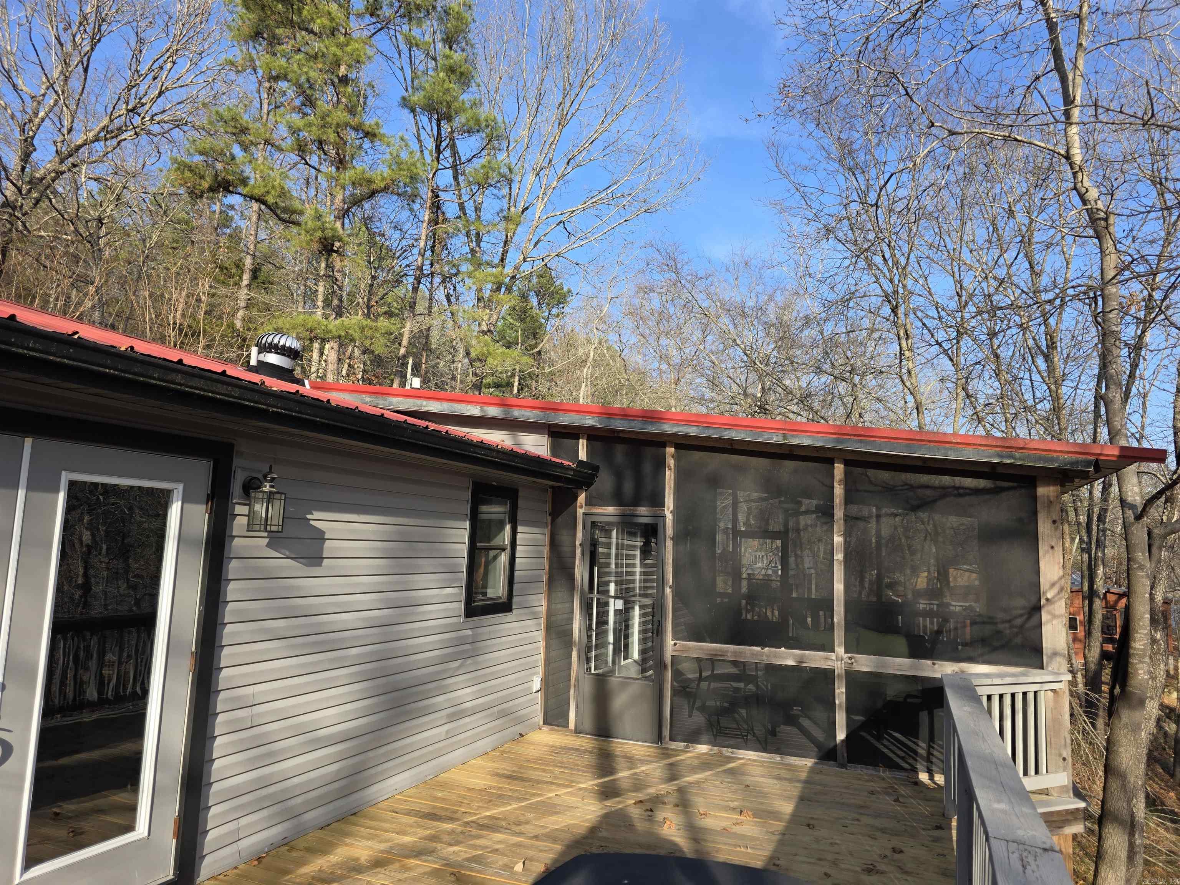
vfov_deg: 58.9
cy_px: 442
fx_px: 784
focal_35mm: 23
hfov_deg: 73.9
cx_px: 590
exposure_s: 1/2524
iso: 80
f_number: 1.7
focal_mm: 6.3
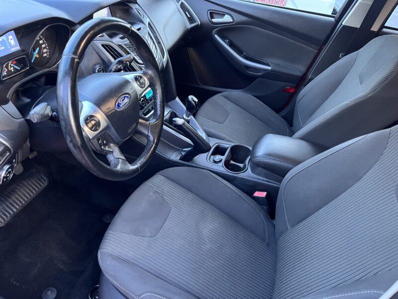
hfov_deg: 67.3
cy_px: 150
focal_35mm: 26
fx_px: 299
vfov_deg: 53.1
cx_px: 199
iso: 640
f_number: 1.6
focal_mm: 5.1
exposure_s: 1/36
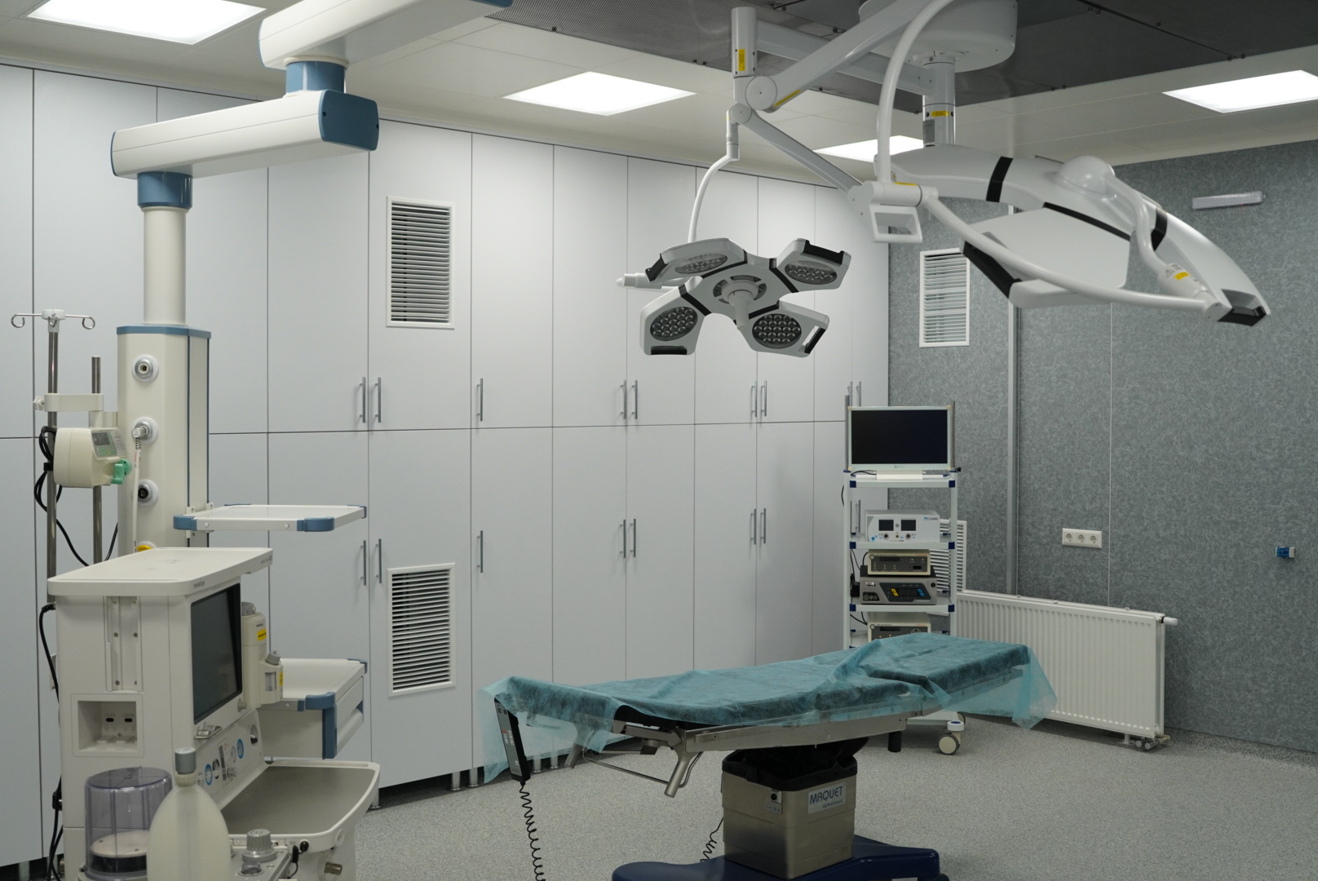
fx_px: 1319
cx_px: 659
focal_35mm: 36
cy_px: 440
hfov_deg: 53.1
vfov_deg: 36.9
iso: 800
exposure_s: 1/400
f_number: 2.8
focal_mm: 24
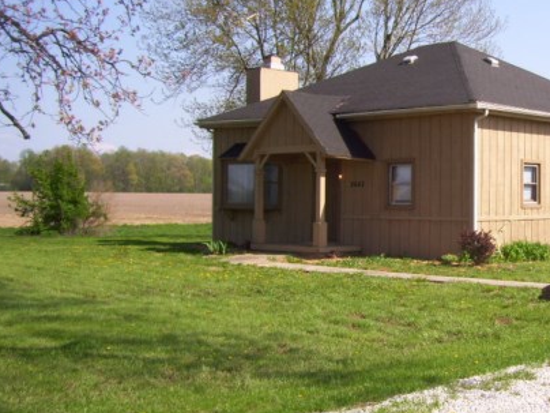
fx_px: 906
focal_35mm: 57
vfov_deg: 25.7
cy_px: 202
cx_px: 430
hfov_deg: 32.9
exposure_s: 1/500
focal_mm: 6
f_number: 4.8
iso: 80
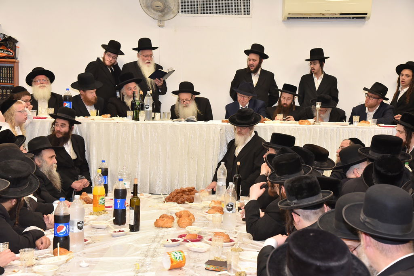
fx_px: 633
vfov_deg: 24.6
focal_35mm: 55
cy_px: 138
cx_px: 207
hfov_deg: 36.2
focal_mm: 55
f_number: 5.6
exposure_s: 1/160
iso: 1600
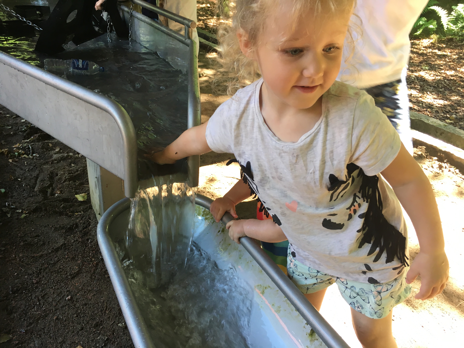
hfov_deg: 61.7
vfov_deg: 48.2
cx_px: 232
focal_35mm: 29
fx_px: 389
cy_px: 174
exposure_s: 1/33
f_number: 2.2
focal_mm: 4.15
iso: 40
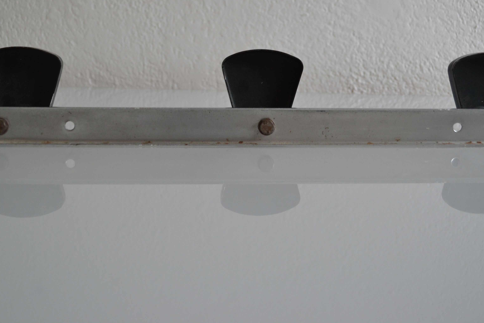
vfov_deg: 29.4
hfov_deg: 43.6
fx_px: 605
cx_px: 241
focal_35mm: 45
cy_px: 85
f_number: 4
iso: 400
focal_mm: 20
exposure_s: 1/60
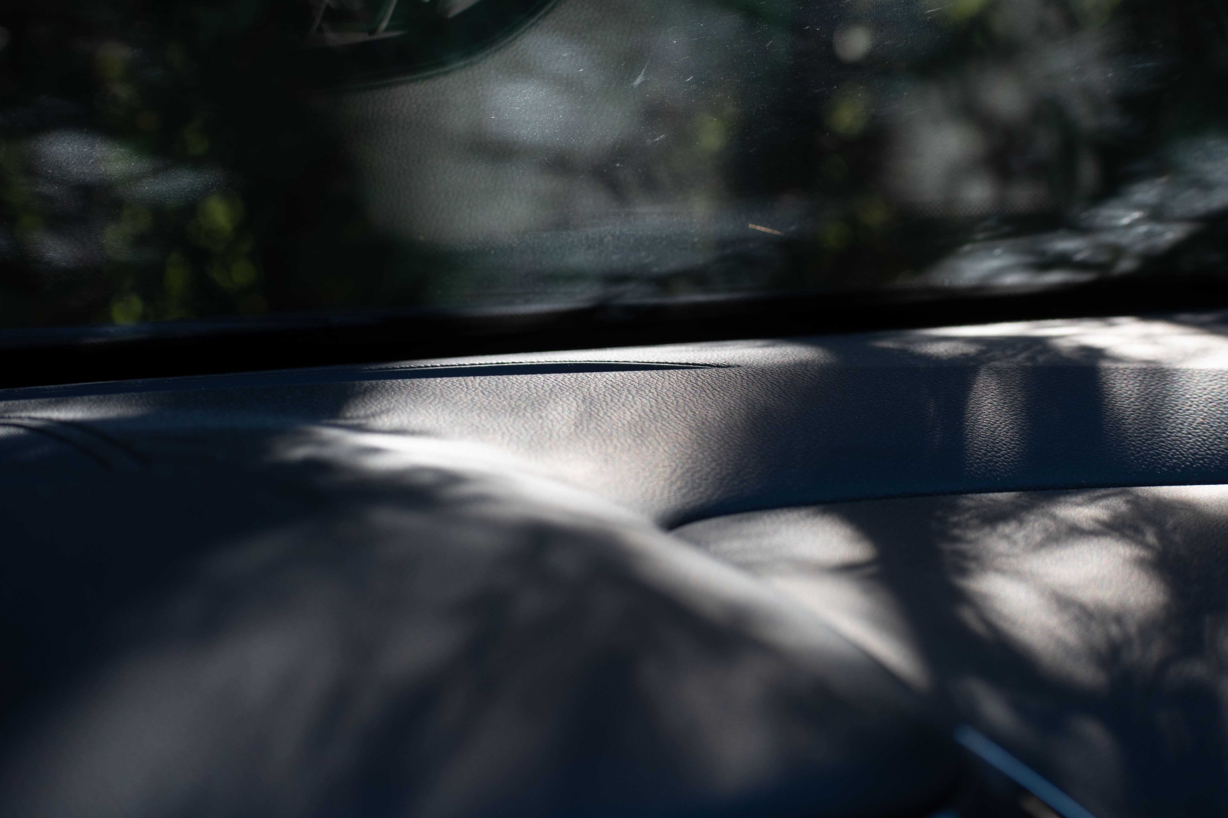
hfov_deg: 19.5
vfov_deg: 13.0
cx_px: 614
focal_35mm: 105
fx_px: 3581
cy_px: 409
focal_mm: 70
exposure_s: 1/125
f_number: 6.3
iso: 100
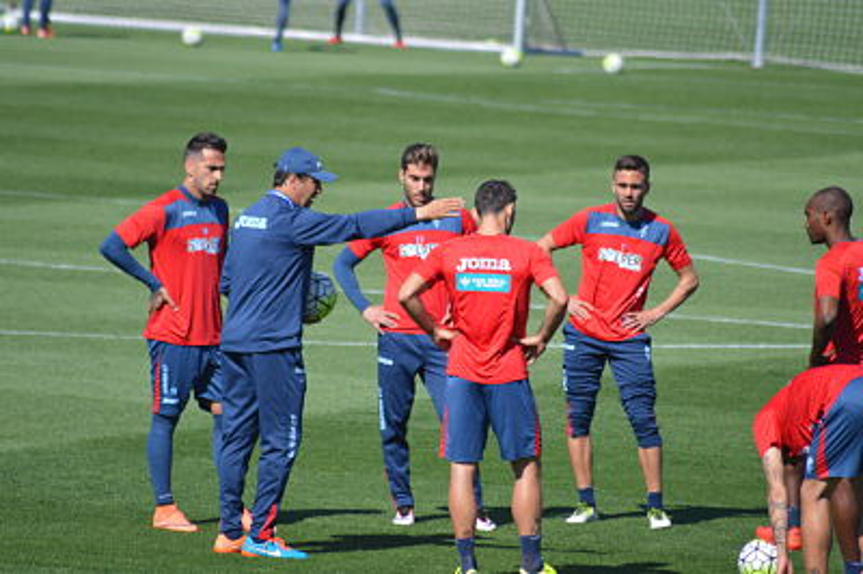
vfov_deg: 3.0
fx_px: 10778
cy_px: 287
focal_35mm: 450
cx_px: 432
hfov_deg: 4.6
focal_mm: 300
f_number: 6.3
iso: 400
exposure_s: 1/1600
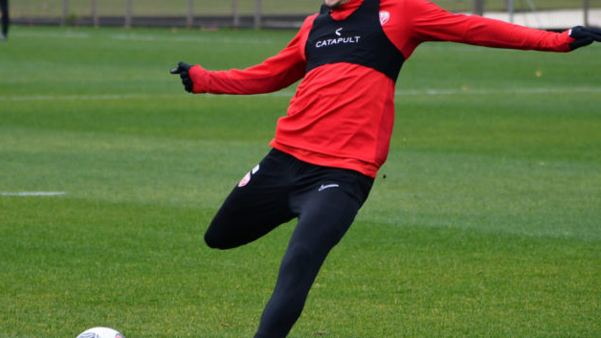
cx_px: 279
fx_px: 6533
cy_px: 152
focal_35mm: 410
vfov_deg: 3.0
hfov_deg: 5.3
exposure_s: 1/1000
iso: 640
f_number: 5
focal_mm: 160
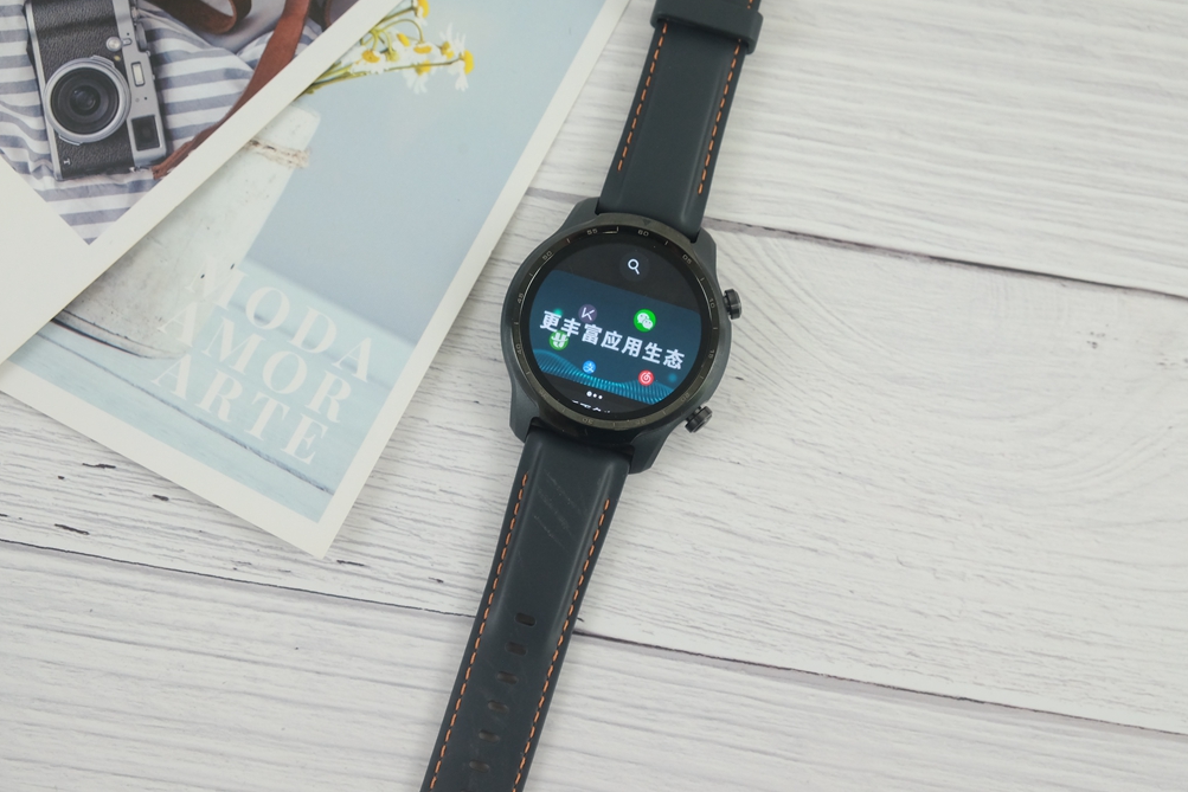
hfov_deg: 41.1
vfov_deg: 28.1
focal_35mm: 48
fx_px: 1584
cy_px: 394
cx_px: 605
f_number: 5.6
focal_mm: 31.5
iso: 800
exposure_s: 1/58
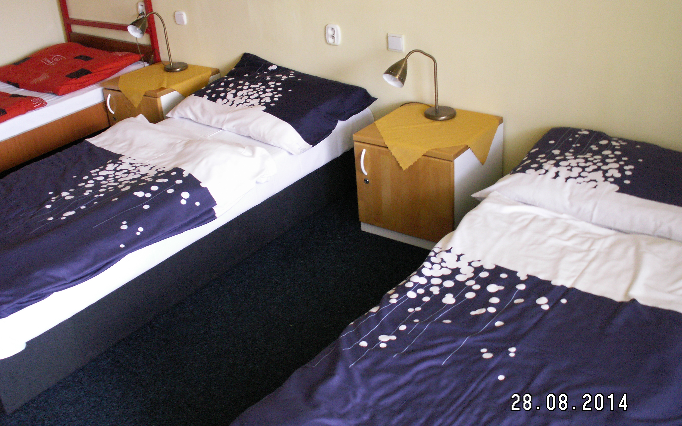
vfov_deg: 33.6
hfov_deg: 51.5
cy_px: 198
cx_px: 346
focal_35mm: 38
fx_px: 706
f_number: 2.8
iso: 160
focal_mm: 5.86
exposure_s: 1/6
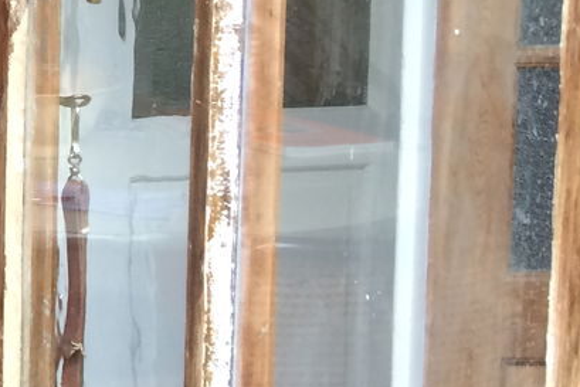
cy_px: -16
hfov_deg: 15.1
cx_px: -462
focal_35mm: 118
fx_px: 1902
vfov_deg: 11.5
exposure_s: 1/33
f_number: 2.2
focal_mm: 4.15
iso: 100
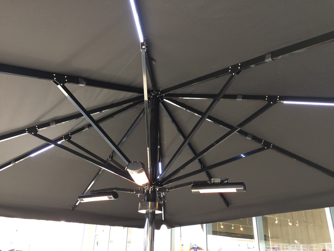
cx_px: 167
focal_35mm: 29
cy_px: 126
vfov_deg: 48.2
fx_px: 280
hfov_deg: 61.7
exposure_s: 1/33
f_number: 2.2
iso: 32
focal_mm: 4.15
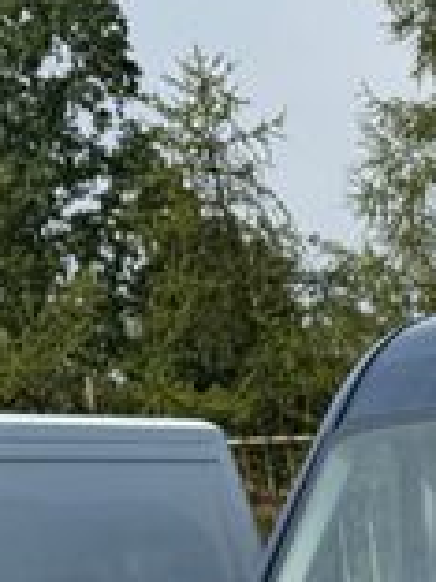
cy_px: 1268
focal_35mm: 158
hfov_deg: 8.3
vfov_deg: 11.0
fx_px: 2653
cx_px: 1181
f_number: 1.78
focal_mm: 6.76
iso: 80
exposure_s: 1/5319
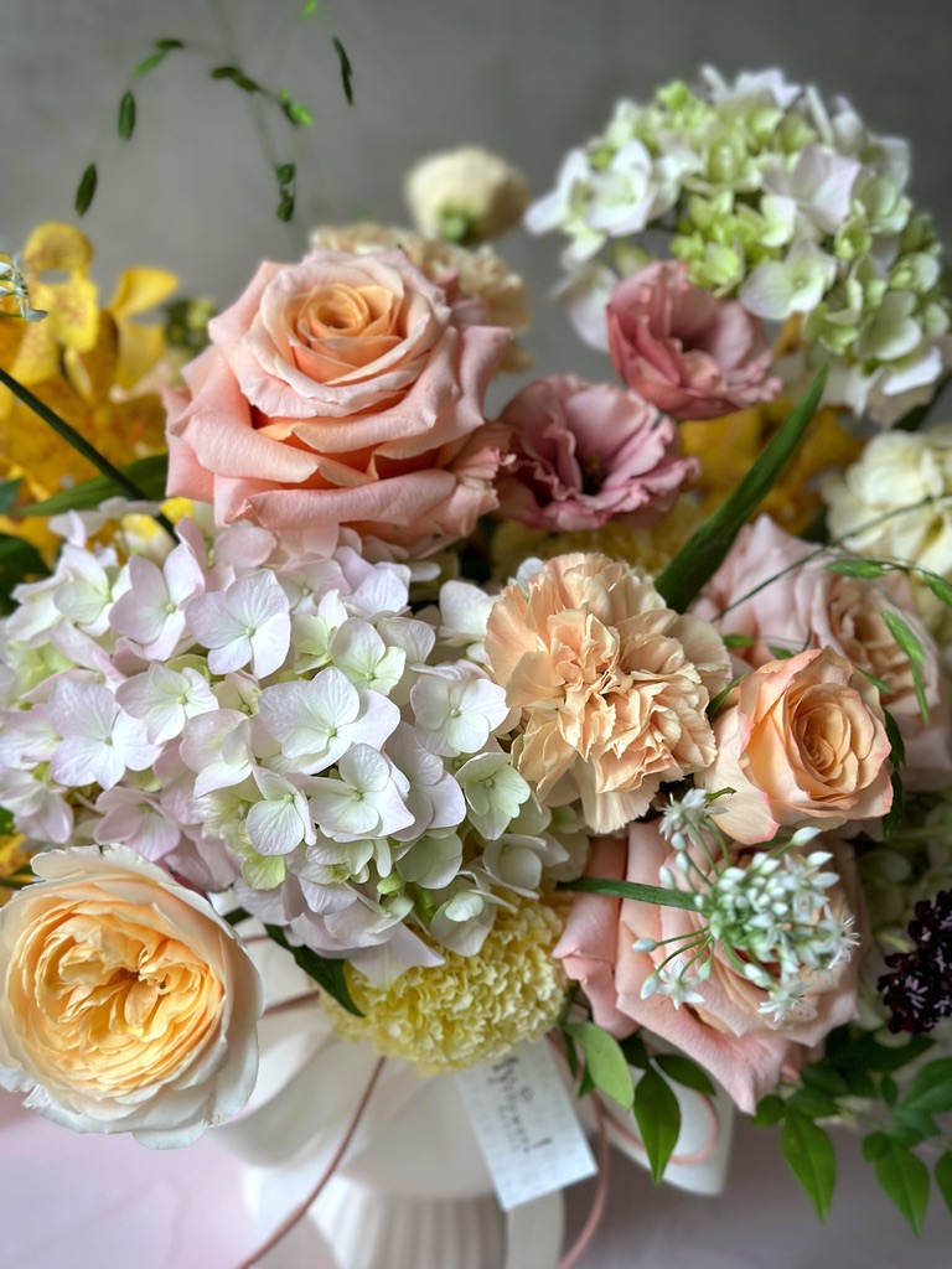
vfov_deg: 39.7
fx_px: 1760
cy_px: 634
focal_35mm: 48
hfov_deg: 30.3
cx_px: 476
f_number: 1.78
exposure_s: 1/60
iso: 250
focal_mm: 6.86
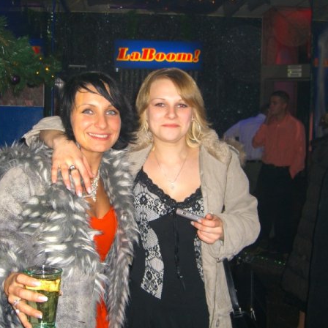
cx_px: 130
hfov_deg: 37.4
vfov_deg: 37.6
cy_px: 164
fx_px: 482
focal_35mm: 45
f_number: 2.8
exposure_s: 1/60
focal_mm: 7.9
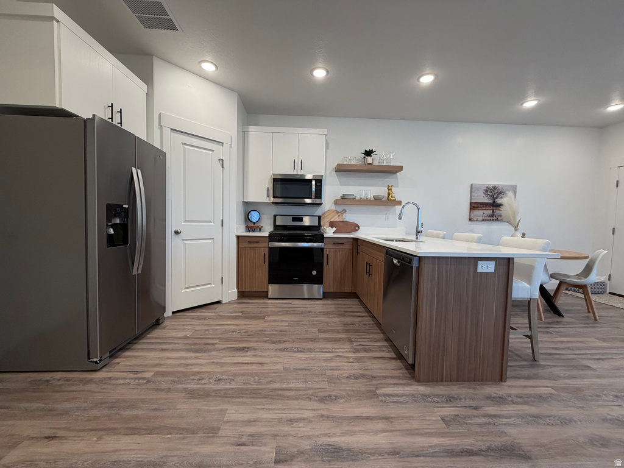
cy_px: 234
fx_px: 252
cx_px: 312
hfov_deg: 102.1
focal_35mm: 14
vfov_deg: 85.7
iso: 200
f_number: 2.2
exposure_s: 1/120
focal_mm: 2.22
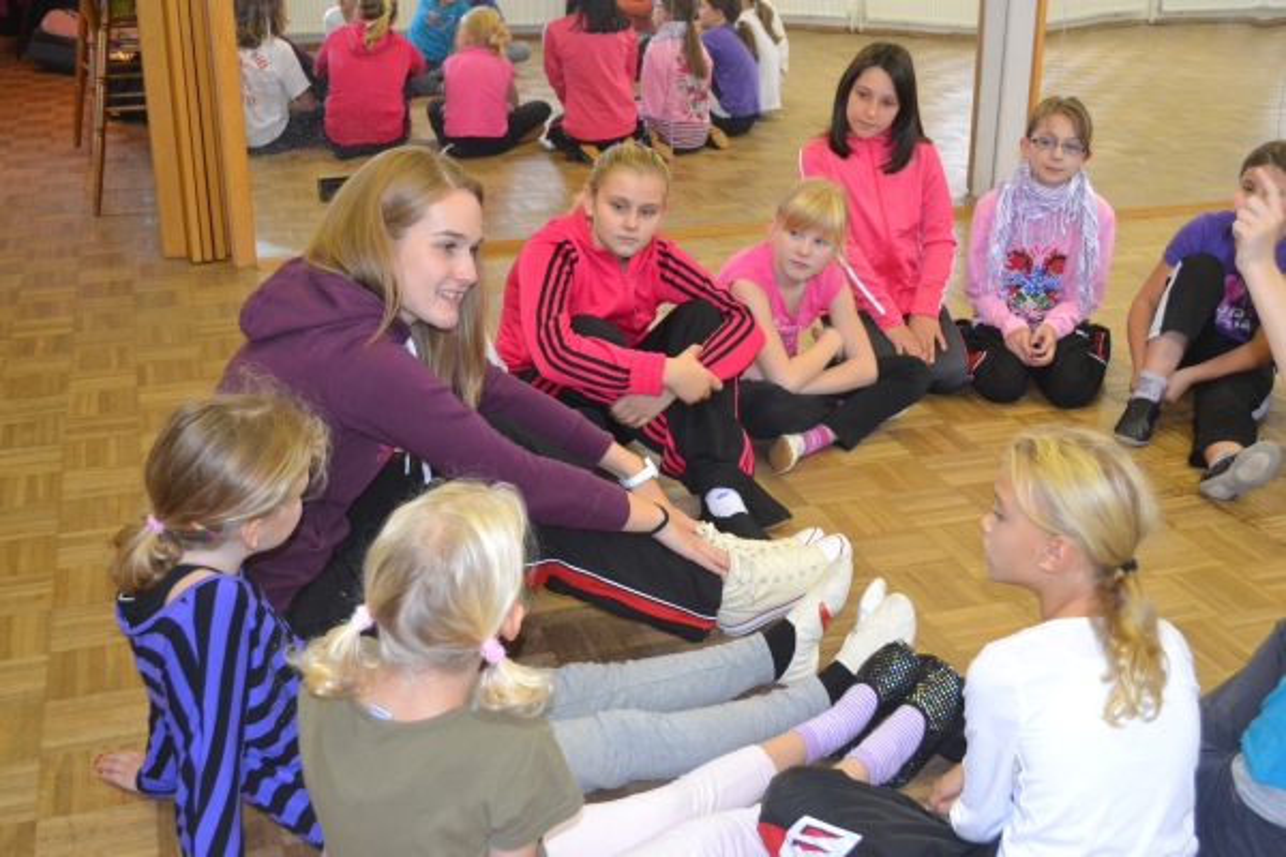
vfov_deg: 31.9
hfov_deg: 46.4
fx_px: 1500
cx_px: 643
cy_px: 428
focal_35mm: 42
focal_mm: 28
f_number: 4.5
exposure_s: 1/60
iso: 1250
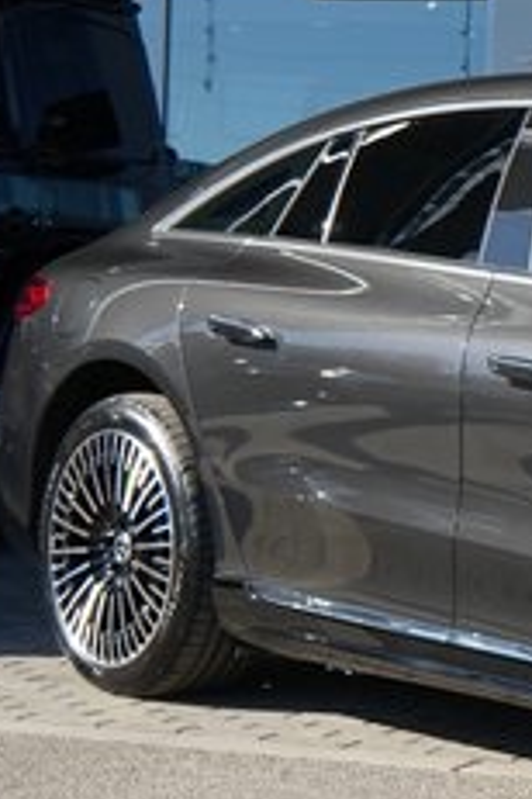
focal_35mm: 111
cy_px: 527
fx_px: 2460
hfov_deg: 11.4
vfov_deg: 18.4
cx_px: 998
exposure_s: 1/1000
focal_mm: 40
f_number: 8
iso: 800
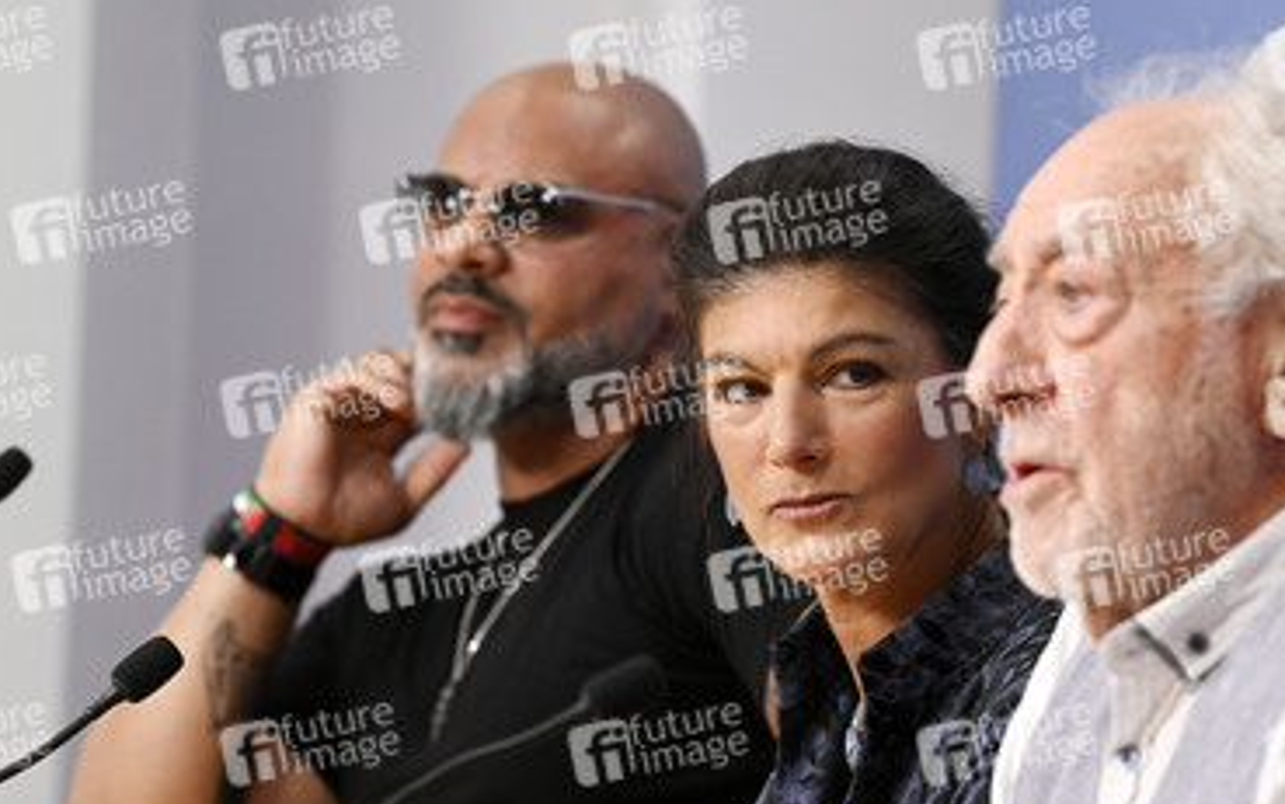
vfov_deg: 5.3
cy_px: 484
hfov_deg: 8.4
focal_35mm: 249
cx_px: 705
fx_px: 8724
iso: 2500
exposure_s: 1/320
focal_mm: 200
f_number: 6.3
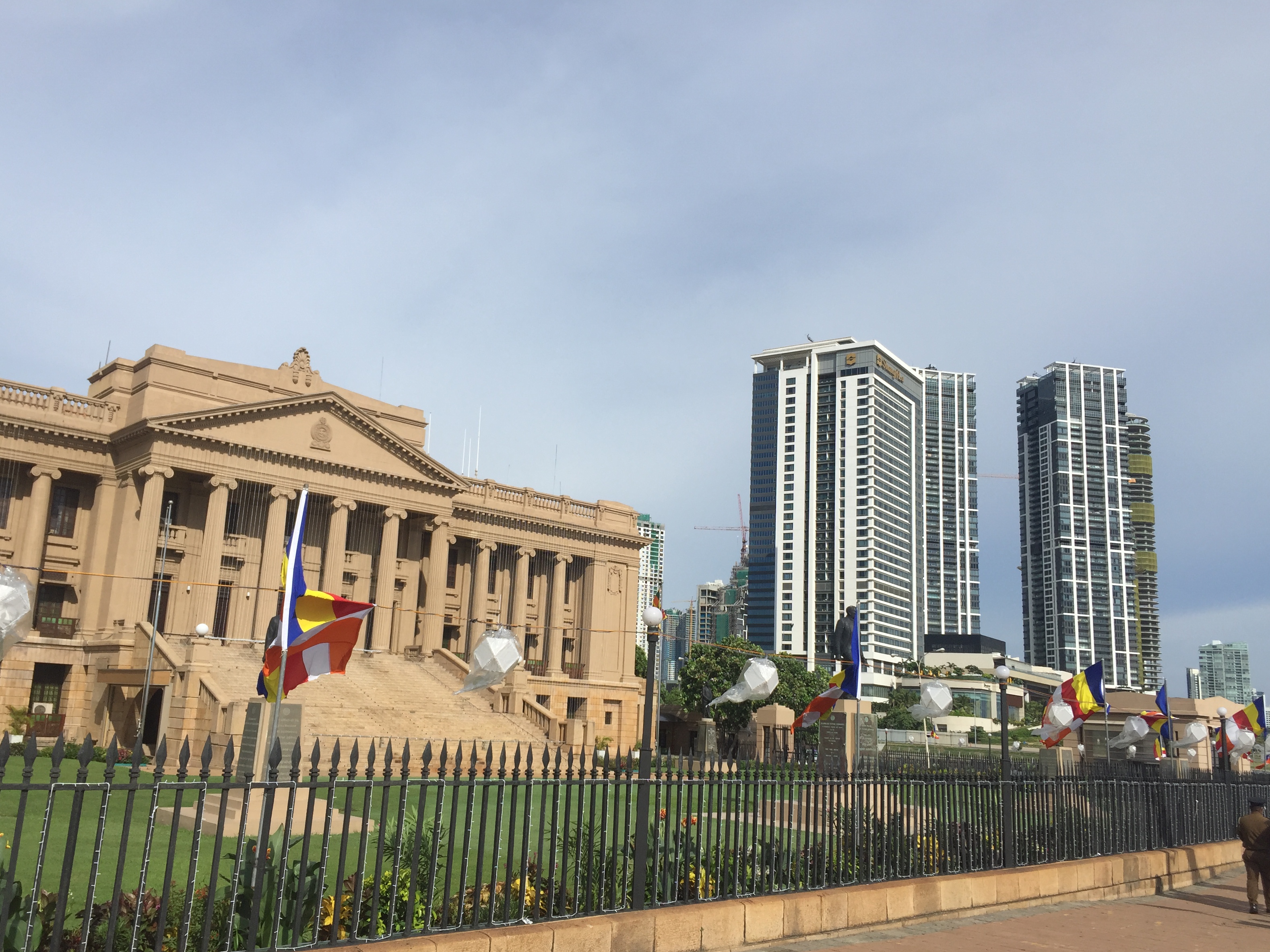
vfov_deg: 46.8
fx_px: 1101
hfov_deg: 60.0
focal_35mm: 30
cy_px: 487
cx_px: 625
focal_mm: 4.15
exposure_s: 1/3597
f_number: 2.2
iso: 32
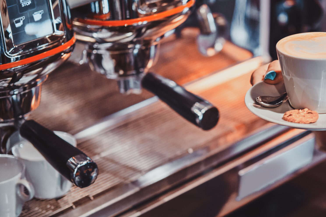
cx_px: 242
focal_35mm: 91
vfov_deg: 15.0
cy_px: 133
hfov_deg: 22.2
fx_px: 824
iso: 800
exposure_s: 1/125
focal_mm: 35
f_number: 2
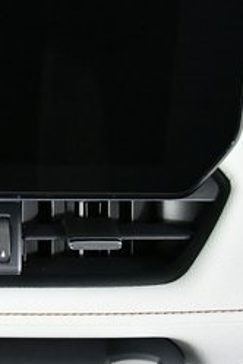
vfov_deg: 26.3
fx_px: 780
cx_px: -47
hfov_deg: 17.0
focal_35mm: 77
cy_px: 205
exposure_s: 1/250
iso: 12800
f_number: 5.6
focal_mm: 20
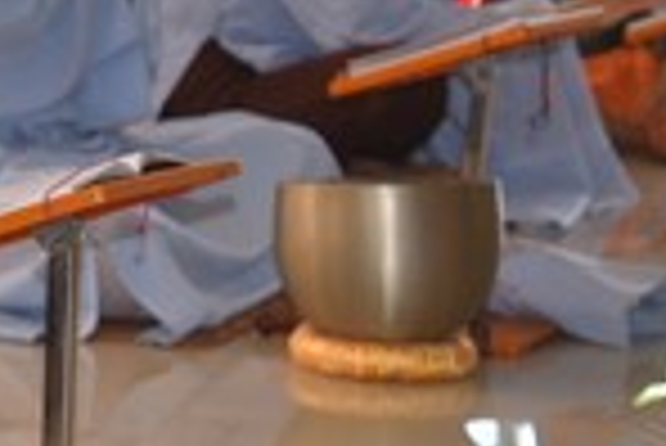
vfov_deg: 6.2
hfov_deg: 9.0
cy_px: 63
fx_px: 4074
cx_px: -454
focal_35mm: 220
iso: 800
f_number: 4.5
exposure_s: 1/80
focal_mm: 50
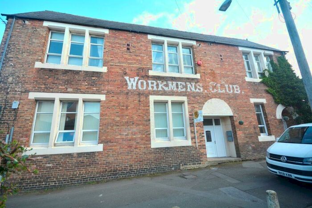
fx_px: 130
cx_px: 156
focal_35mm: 15
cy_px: 104
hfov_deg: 100.4
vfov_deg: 77.4
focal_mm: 10
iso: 200
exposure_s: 1/200
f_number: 7.1
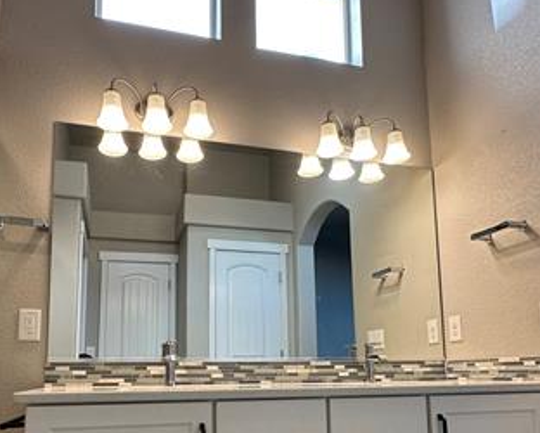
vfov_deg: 49.6
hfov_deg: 62.0
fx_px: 448
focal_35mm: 28
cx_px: 235
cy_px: 323
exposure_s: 1/120
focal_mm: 2.22
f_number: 2.2
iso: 125
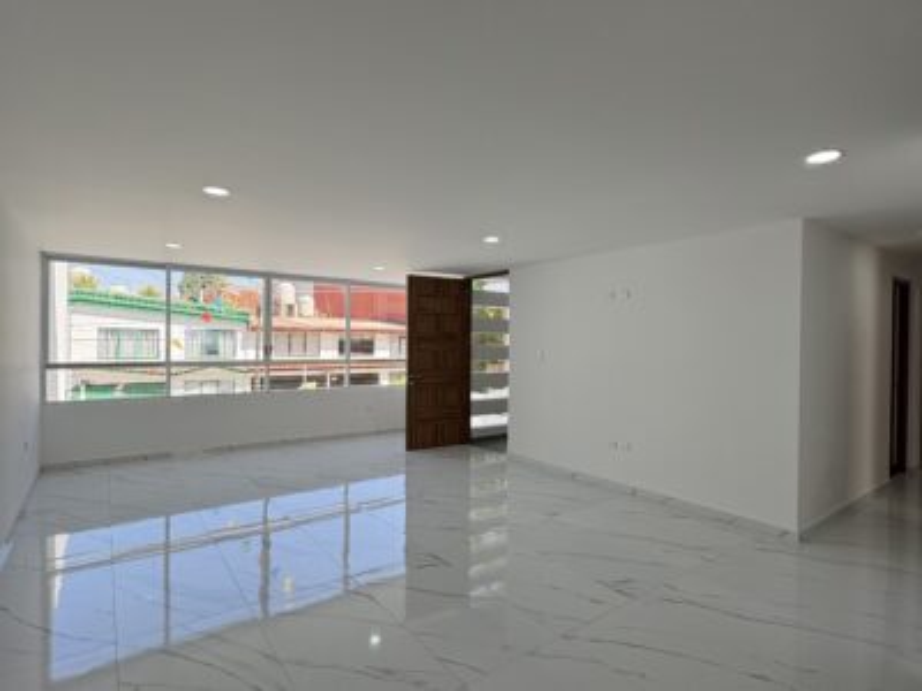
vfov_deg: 85.7
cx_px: 461
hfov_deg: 102.1
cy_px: 346
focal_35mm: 14
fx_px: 373
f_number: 2.2
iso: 64
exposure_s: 1/399
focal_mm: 2.22
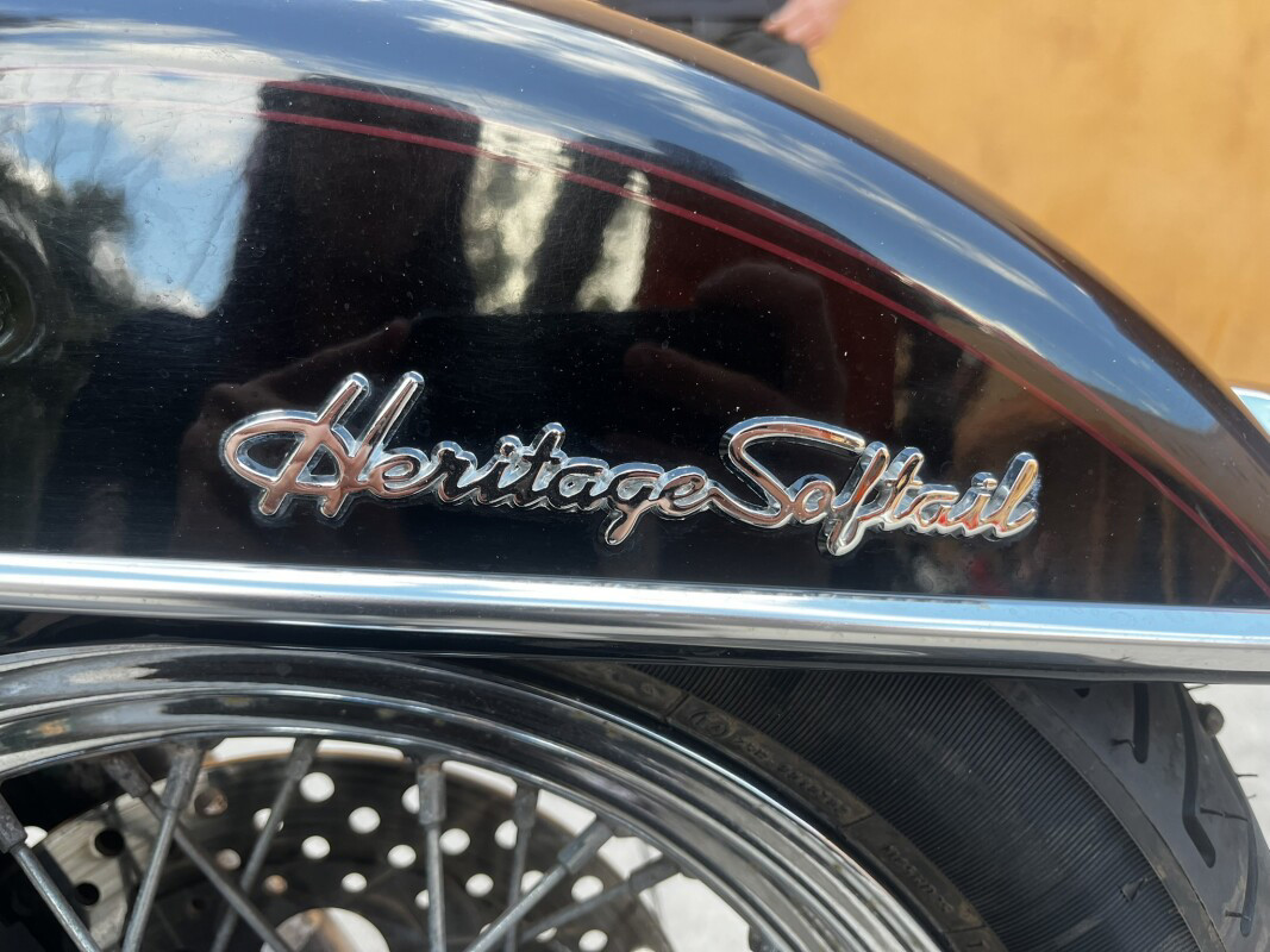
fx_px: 954
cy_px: 476
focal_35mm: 26
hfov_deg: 67.3
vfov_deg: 53.1
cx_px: 635
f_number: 1.6
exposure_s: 1/122
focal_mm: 5.1
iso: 40
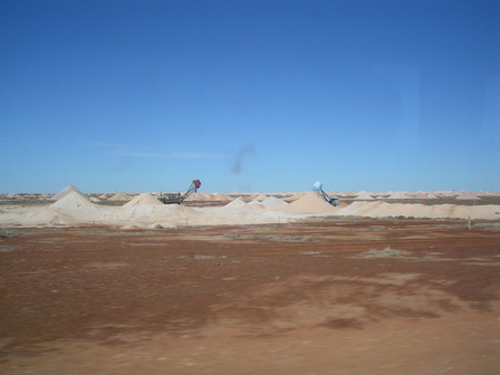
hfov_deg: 50.1
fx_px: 534
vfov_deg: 38.7
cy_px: 188
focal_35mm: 37
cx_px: 250
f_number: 6.9
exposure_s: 1/200
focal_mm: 5.7
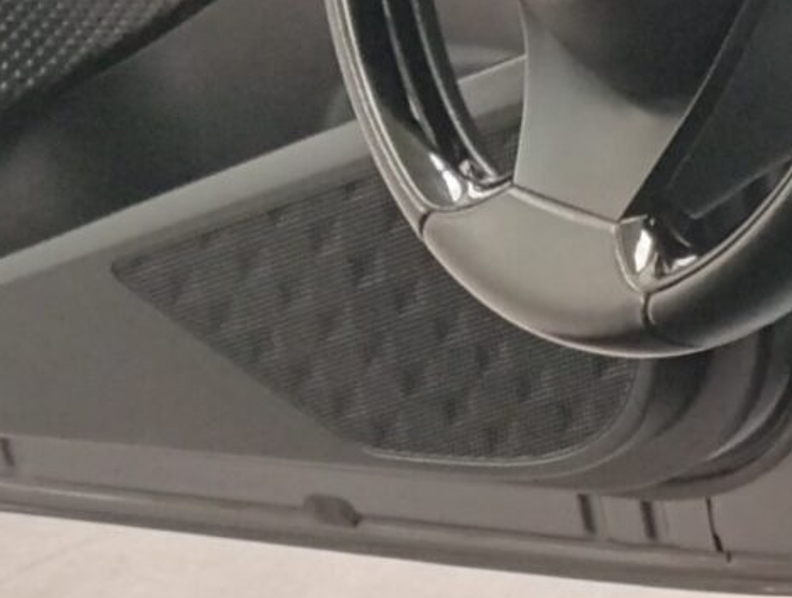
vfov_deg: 9.7
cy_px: 598
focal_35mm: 153
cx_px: 1858
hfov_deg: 11.0
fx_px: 3508
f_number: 1.8
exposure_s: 1/33.3
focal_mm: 3.98
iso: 749
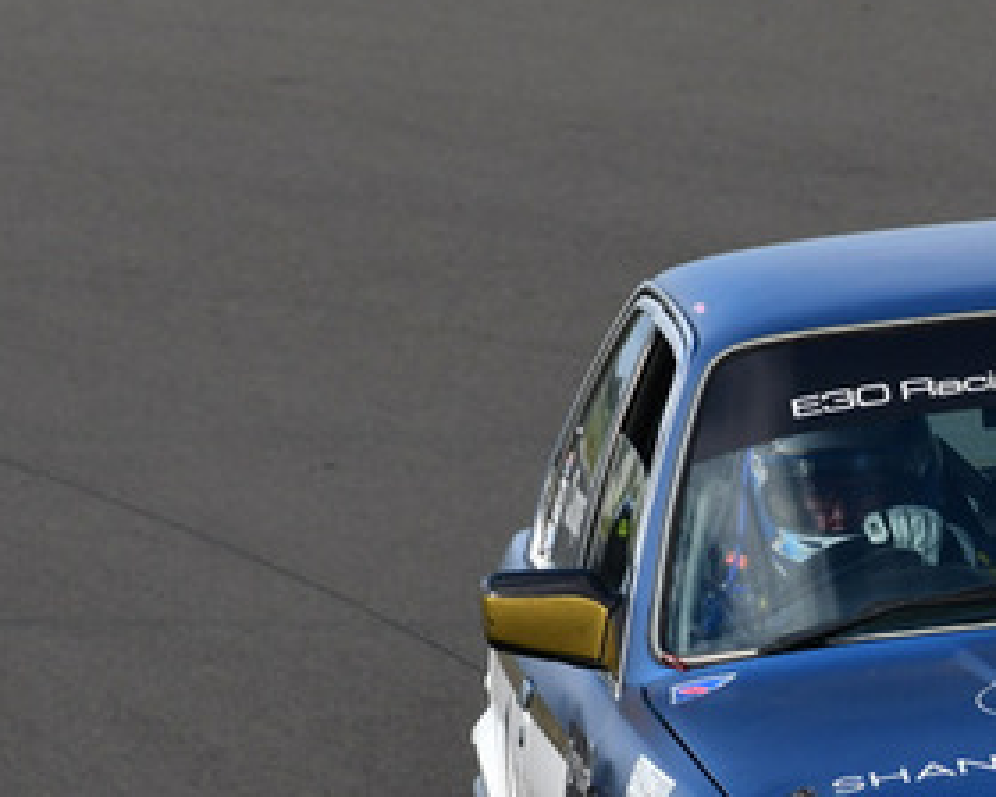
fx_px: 42684
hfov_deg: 1.3
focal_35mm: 1448
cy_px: 527
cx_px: 932
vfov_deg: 1.1
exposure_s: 1/640
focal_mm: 360
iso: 400
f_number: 9
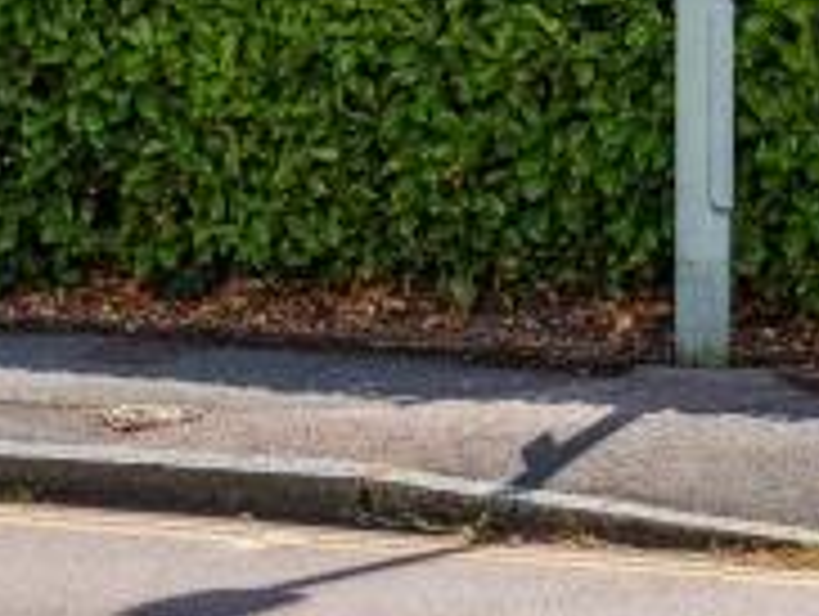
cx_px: -112
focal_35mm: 189
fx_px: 4478
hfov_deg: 10.3
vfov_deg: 7.7
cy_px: -362
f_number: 5.6
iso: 640
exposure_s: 1/1000
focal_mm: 35
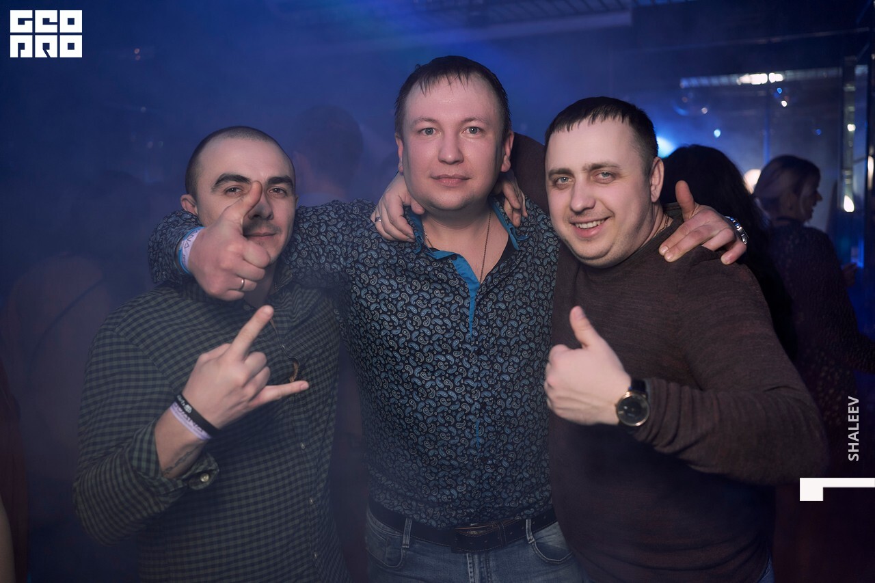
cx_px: 438
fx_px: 851
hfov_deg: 54.4
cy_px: 292
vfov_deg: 37.8
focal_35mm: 35
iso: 400
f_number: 2.8
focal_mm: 35
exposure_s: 1/40
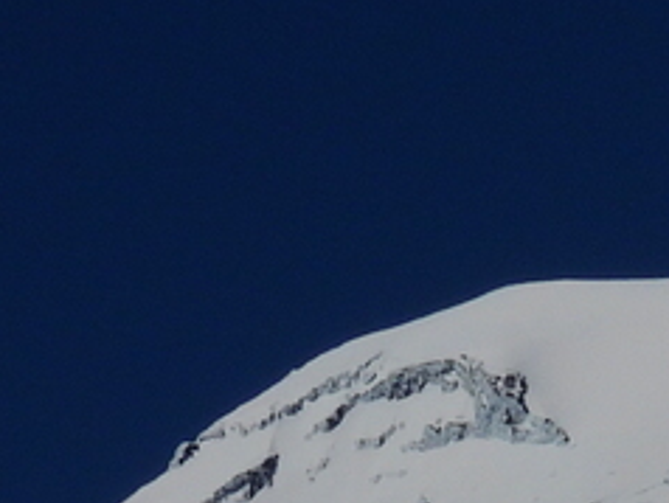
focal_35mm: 672
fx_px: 13000
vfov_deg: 2.2
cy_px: 1161
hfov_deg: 2.9
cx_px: 1212
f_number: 8
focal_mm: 22.3
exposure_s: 1/2000
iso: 100
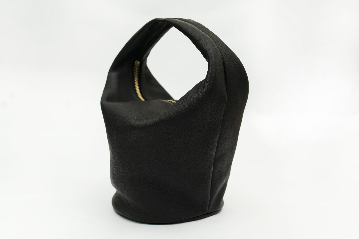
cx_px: 180
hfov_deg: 54.5
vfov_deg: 37.8
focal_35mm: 35
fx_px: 349
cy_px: 120
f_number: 5.6
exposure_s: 1/200
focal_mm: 35
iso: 500
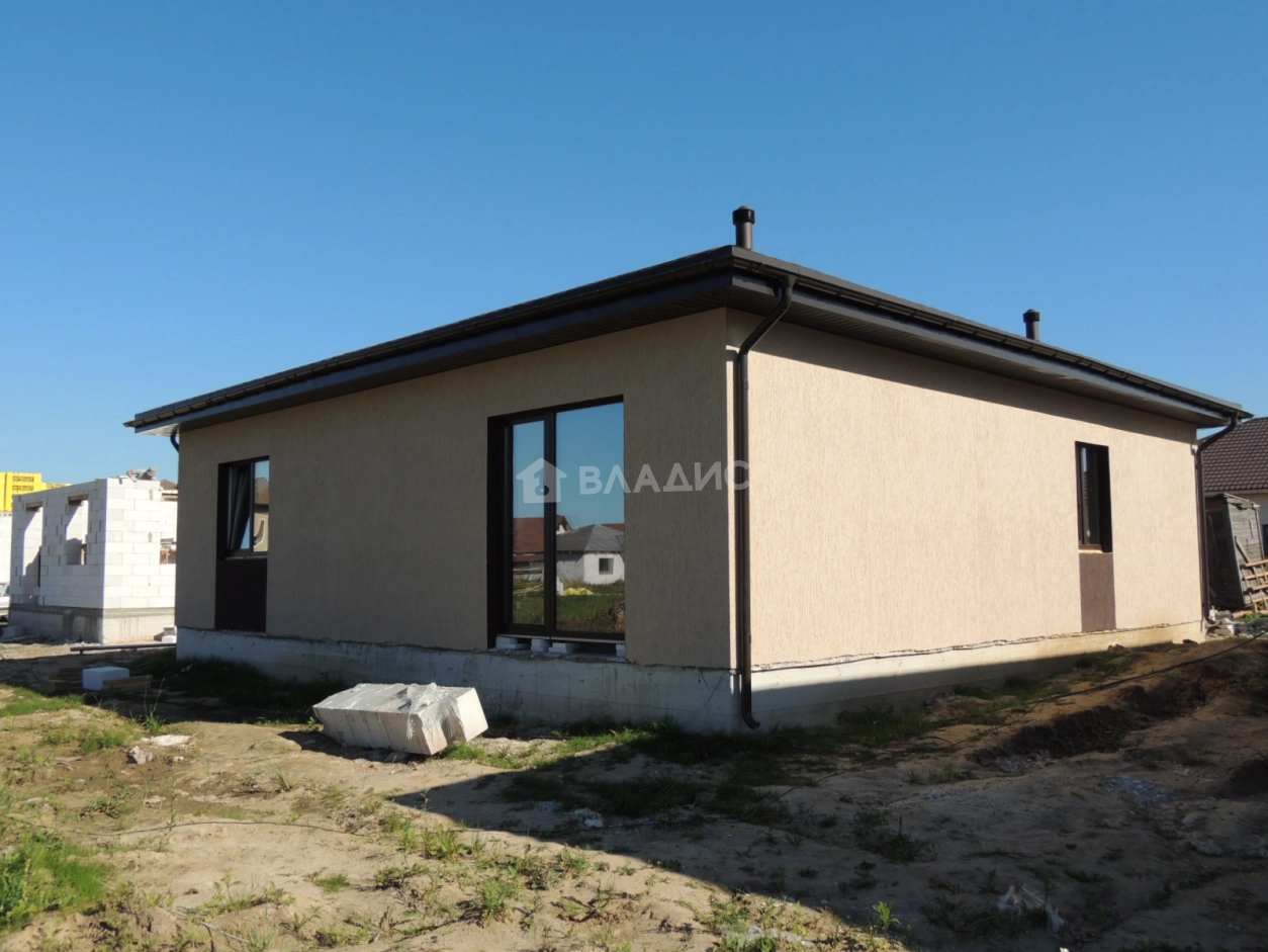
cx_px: 634
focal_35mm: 30
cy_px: 476
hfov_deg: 60.0
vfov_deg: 46.8
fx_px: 1099
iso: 100
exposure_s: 1/1600
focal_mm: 5.3
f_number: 3.1
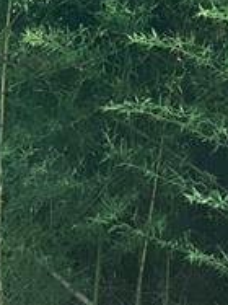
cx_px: 451
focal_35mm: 317
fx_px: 2787
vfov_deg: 6.3
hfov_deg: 4.6
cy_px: 199
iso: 40
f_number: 2.8
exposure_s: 1/121
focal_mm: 9
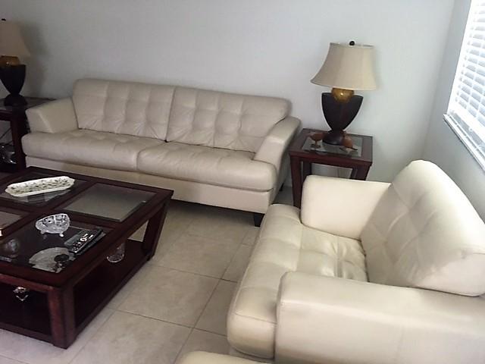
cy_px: 182
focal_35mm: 29
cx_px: 242
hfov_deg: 61.7
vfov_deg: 48.2
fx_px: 406
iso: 160
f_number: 2.2
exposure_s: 1/30
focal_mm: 4.15
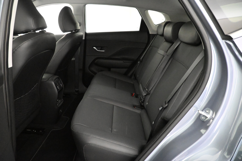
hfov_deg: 73.7
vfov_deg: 53.1
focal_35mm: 24
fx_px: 161
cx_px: 121
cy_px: 80
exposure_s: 1/60
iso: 11400
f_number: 3.5
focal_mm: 16
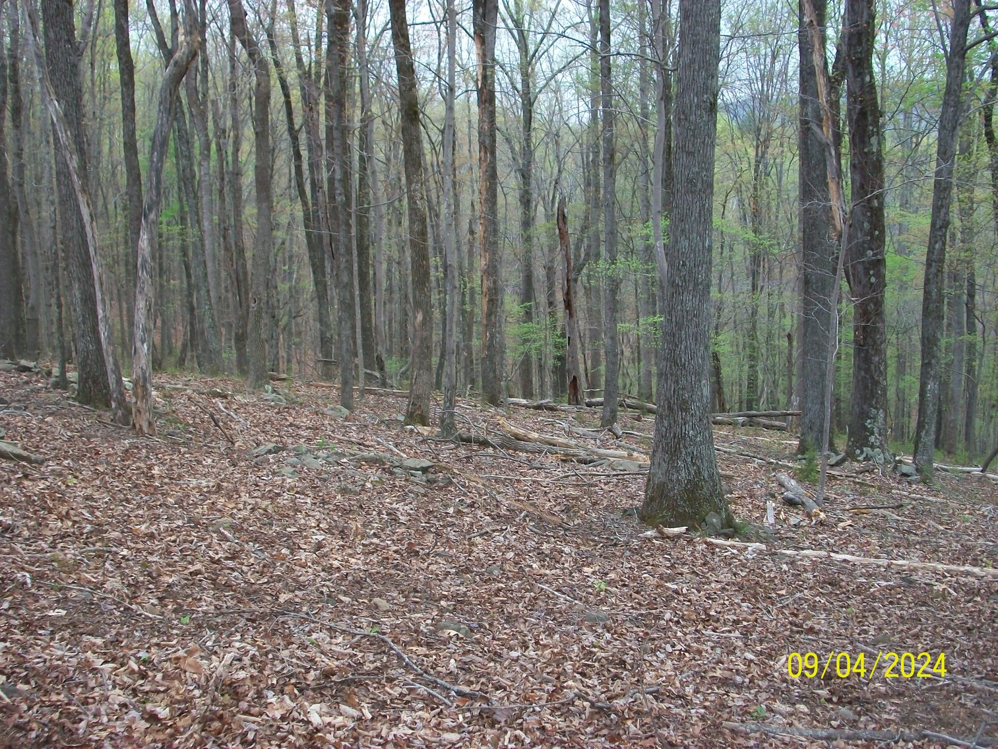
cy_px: 374
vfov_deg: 34.4
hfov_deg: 44.8
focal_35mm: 42
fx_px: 1211
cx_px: 499
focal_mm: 7.1
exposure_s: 1/80
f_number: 3.2
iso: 80
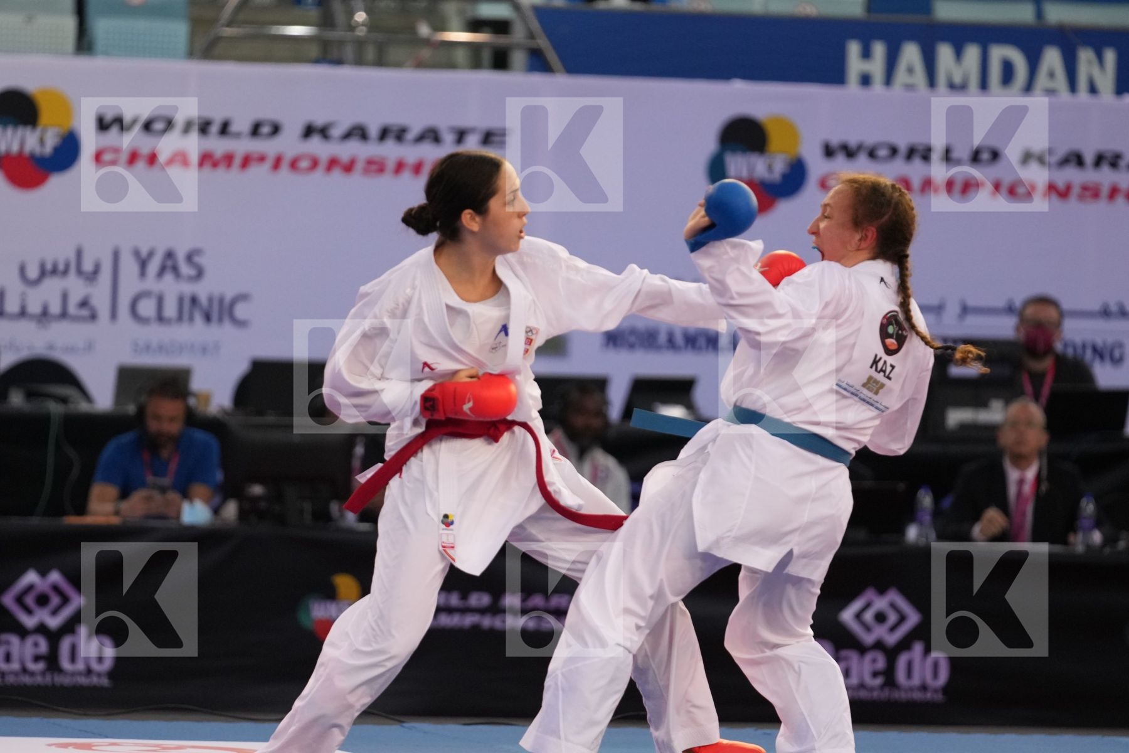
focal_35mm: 300
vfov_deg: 4.6
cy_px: 376
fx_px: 9408
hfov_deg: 6.9
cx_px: 564
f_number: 2.8
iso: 2000
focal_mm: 200
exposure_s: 1/1000
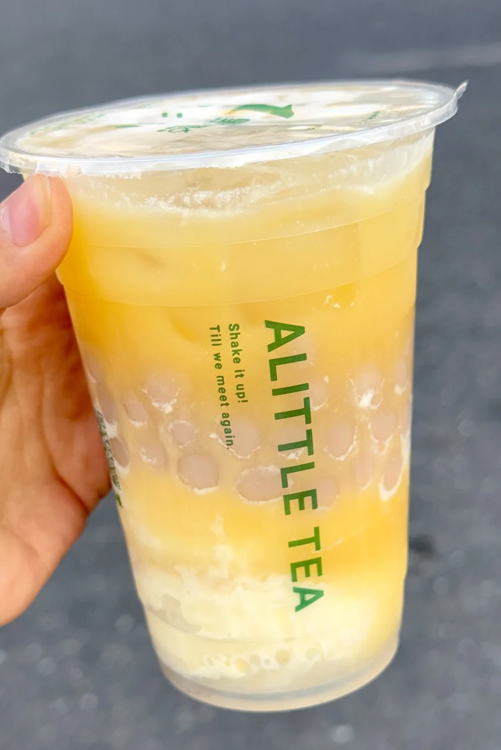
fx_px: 1127
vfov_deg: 36.8
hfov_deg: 25.1
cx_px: 255
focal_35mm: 54
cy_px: 404
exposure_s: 1/538
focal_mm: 6.76
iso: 64
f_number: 1.78
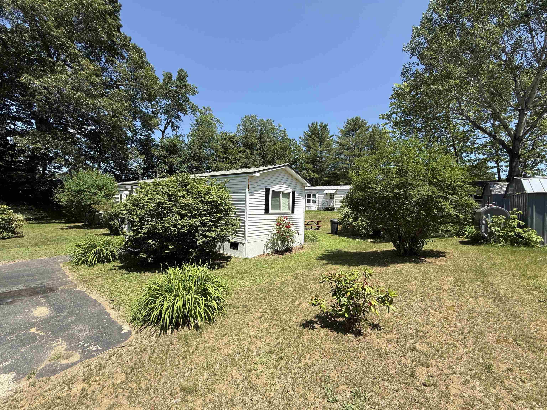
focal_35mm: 14
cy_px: 205
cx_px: 274
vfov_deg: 85.7
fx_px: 221
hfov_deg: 102.1
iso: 50
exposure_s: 1/1368
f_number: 2.2
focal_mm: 2.22
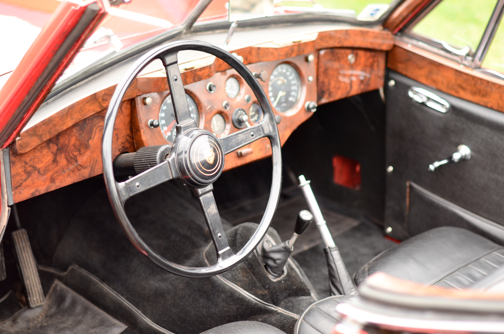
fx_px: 1048
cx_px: 252
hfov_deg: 27.0
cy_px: 167
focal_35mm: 75
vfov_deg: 18.1
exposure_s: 1/160
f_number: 2
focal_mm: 50
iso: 320
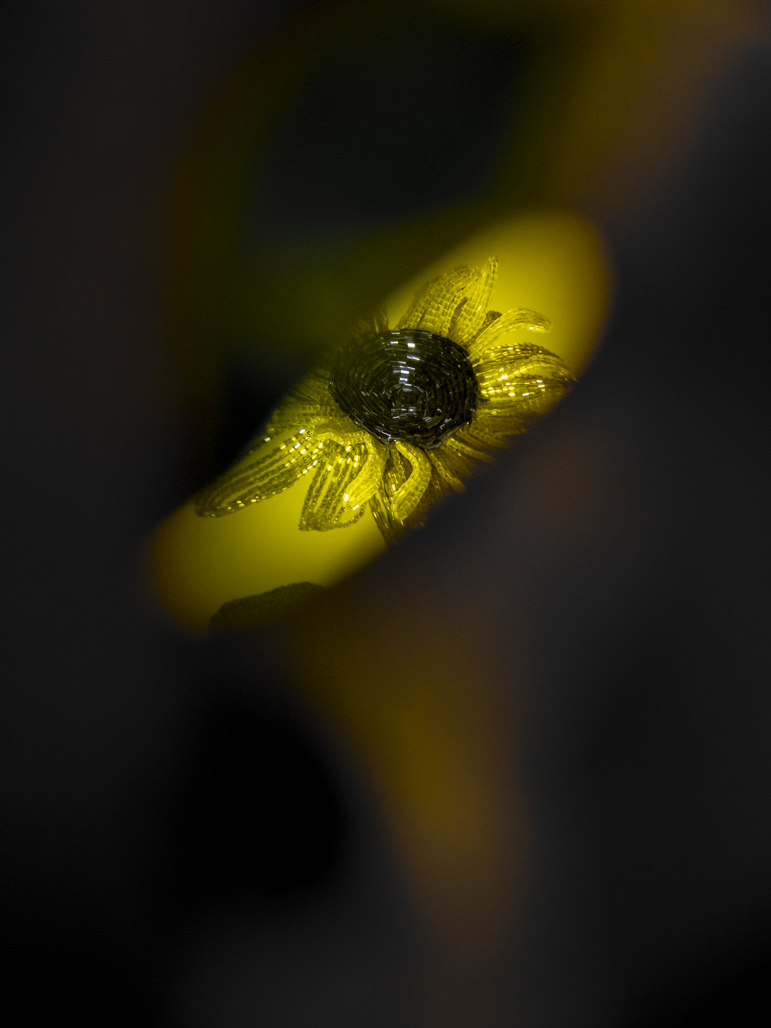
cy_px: 514
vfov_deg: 16.3
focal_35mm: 121
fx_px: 3593
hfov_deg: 12.2
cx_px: 386
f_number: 3.9
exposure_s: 1/60
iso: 1600
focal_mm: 40.84
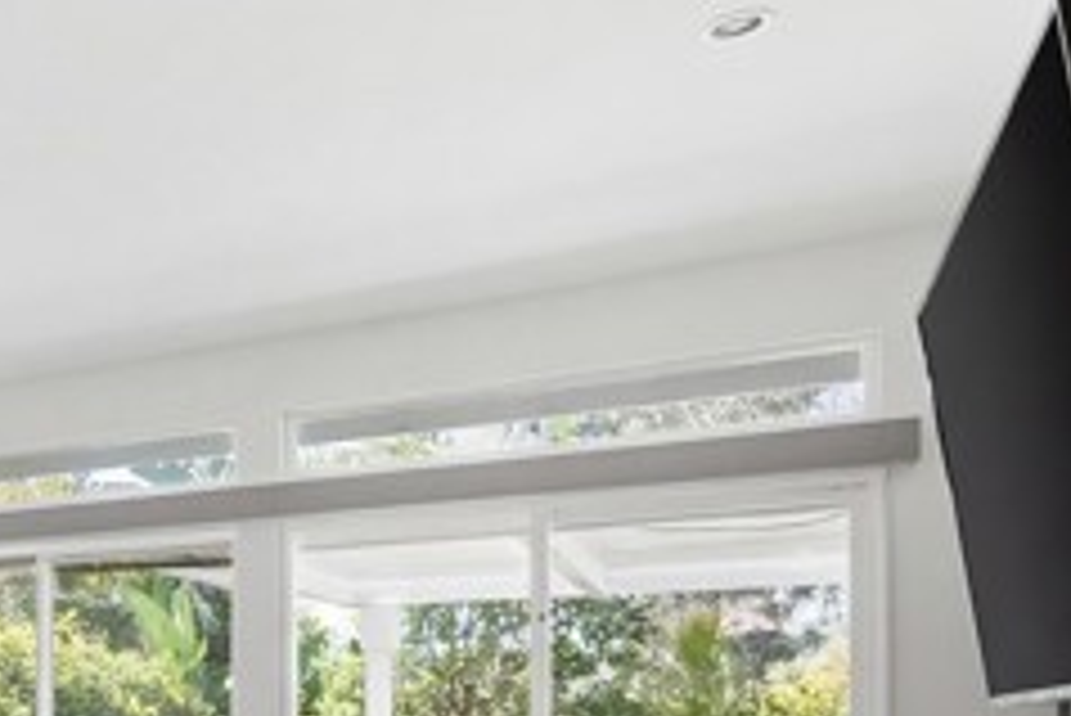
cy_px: 709
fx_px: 1280
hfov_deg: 36.3
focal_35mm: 43
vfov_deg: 29.3
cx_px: -180
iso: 320
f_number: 8
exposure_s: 1/320
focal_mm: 16
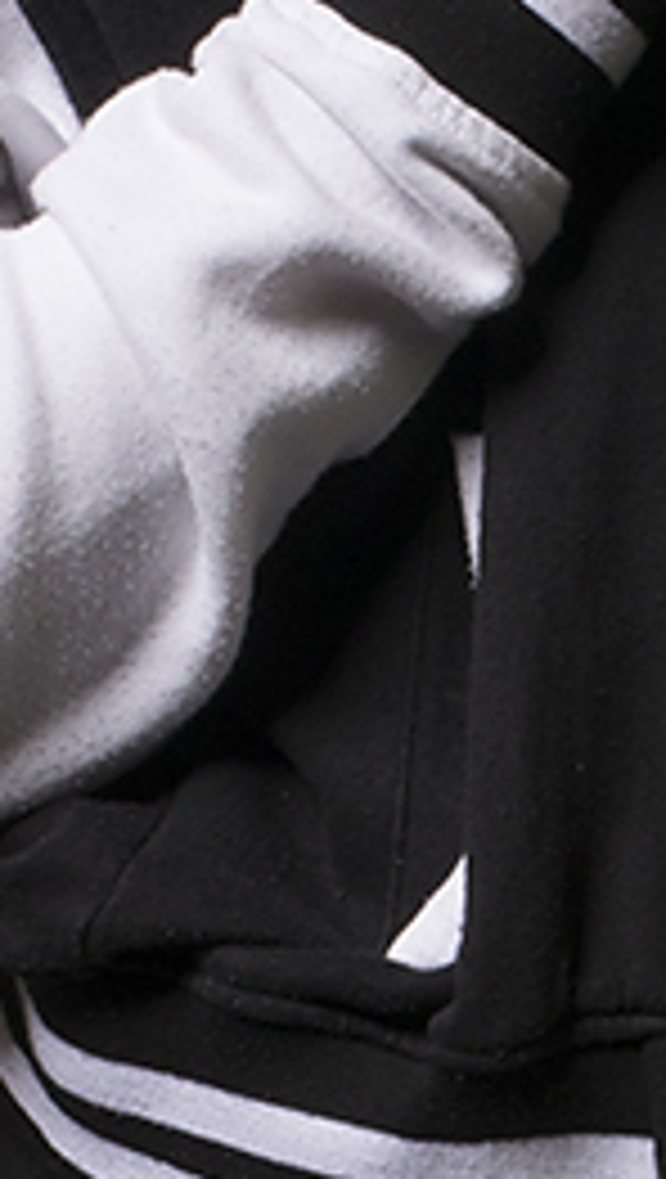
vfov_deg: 6.6
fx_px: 10202
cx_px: 641
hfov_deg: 3.7
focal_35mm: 326
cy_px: 1341
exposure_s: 1/60
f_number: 16
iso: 200
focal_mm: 34
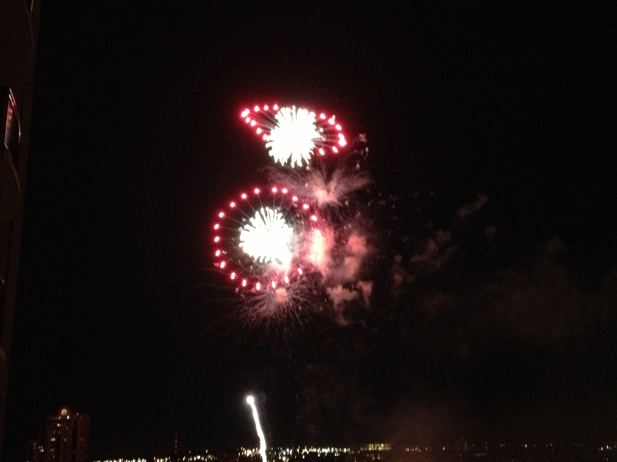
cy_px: 252
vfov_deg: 35.9
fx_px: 713
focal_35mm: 40
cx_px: 291
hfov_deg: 46.8
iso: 800
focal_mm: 4.28
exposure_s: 1/15
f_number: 2.4
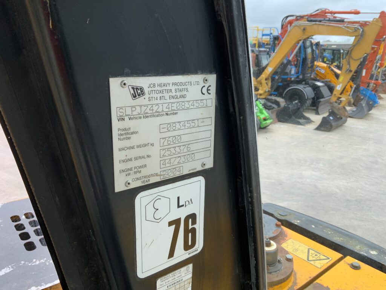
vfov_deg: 48.2
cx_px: 193
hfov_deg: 61.7
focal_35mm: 29
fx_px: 323
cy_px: 145
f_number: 1.8
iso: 16
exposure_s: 1/228
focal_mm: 3
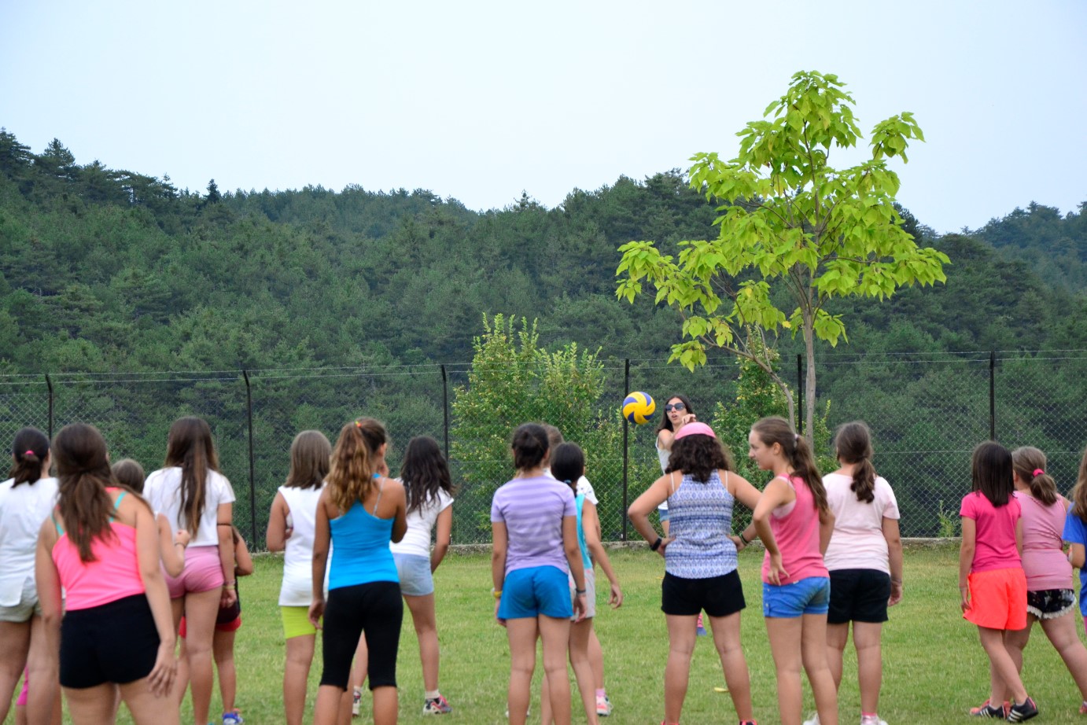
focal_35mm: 120
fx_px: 3624
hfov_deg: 17.1
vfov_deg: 11.4
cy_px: 362
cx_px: 544
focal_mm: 80
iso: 1600
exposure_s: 1/800
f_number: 7.1
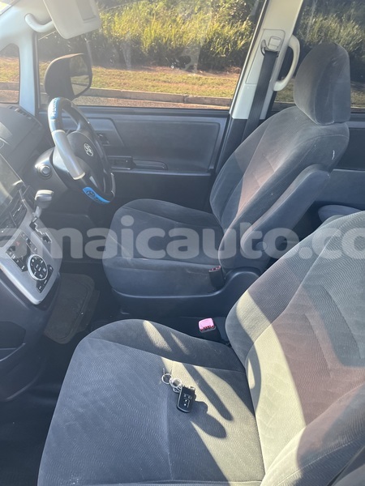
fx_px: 366
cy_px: 243
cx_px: 182
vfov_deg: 67.3
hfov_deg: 53.1
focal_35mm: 26
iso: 125
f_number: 1.6
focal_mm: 5.1
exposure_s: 1/121
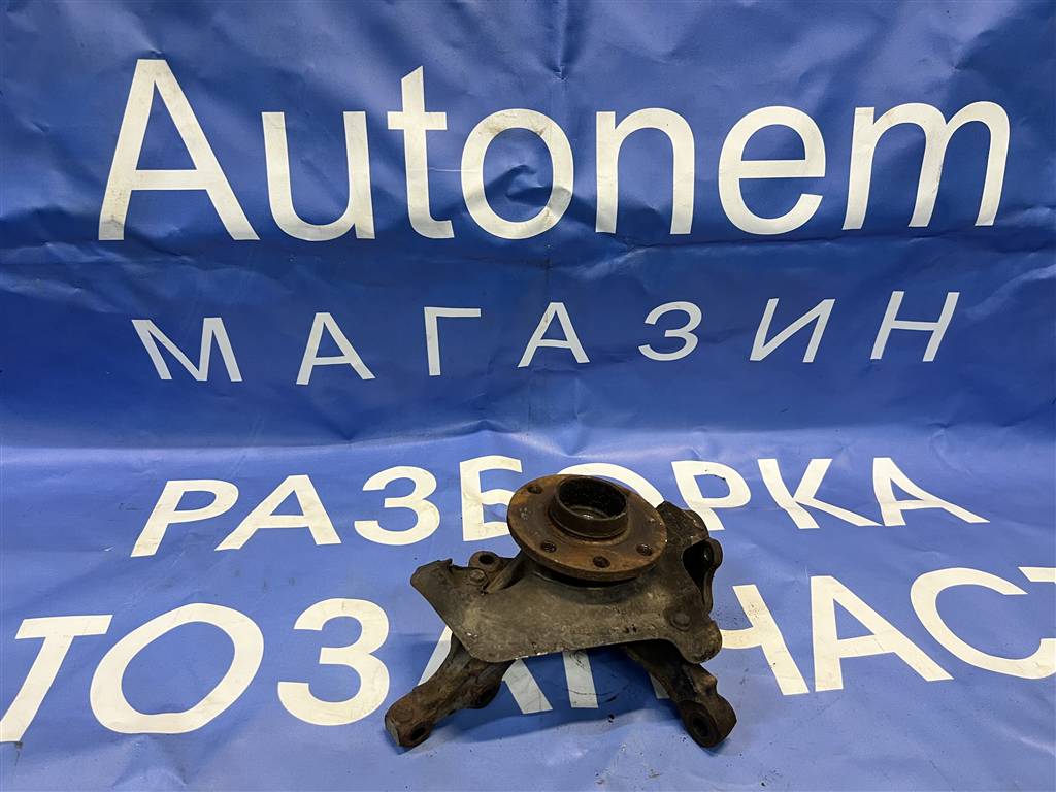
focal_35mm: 26
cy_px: 396
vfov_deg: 53.1
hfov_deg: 67.3
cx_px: 528
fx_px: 793
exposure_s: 1/50
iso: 100
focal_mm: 5.7
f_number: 1.5
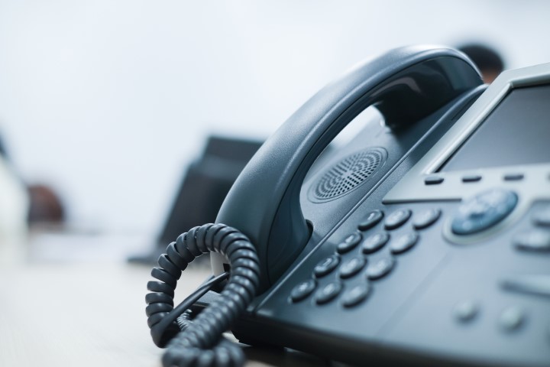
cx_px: 275
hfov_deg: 37.5
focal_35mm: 53
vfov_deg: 25.5
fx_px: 810
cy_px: 184
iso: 250
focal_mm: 35
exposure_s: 1/125
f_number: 2
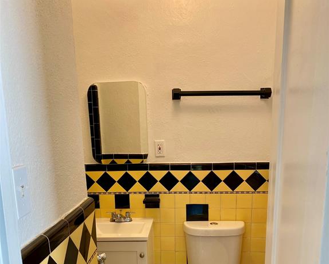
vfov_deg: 42.0
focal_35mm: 34
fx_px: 331
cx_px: 165
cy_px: 201
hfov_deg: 52.8
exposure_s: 1/120
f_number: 1.8
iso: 125
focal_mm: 4.25
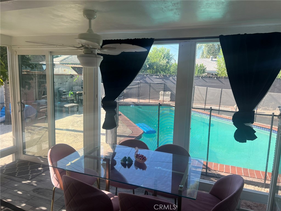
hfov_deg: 67.3
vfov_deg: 53.1
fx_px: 211
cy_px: 106
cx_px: 140
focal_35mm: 26
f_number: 1.5
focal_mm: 5.7
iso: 50
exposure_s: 1/692
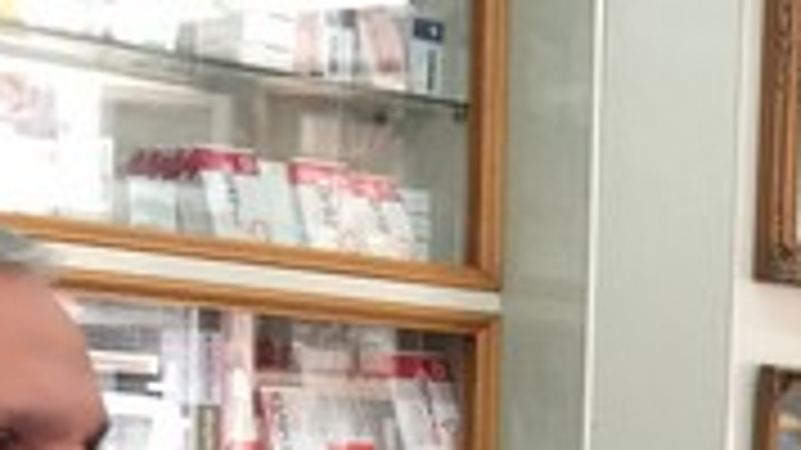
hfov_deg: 16.3
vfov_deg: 9.6
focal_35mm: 119
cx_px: 1233
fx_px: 2527
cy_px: 842
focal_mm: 4.15
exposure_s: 1/33
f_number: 2.2
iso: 80
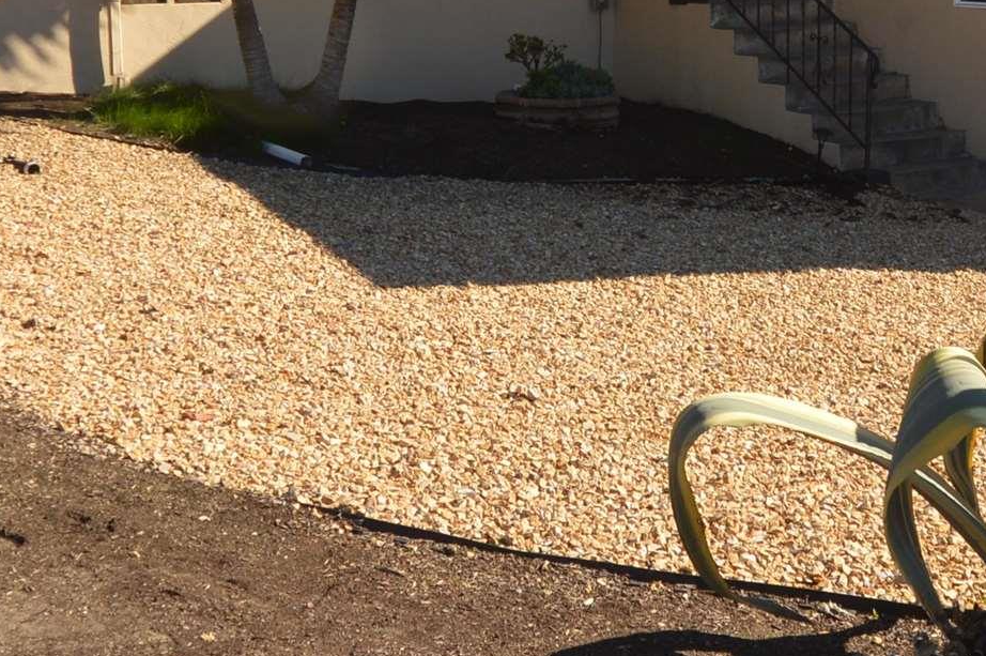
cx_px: 579
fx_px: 1642
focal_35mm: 60
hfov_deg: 33.3
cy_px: 43
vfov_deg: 22.0
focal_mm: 12
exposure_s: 1/200
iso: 100
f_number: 7.1
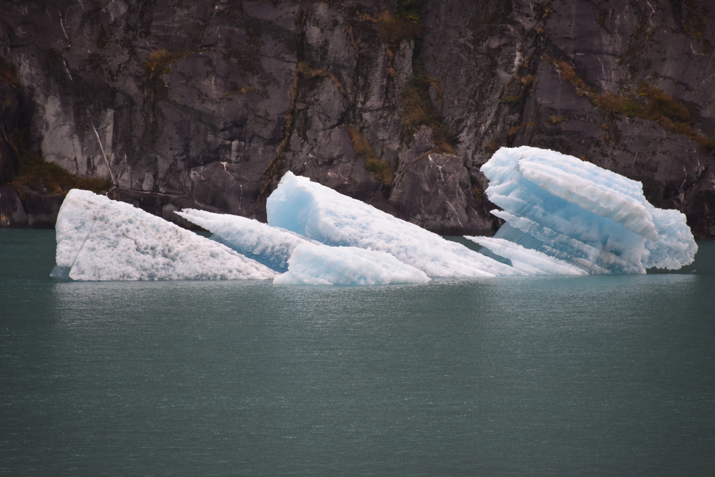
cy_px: 238
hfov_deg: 8.2
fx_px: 4985
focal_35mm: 251
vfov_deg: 5.5
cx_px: 358
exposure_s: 1/500
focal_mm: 250
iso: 800
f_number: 5.6
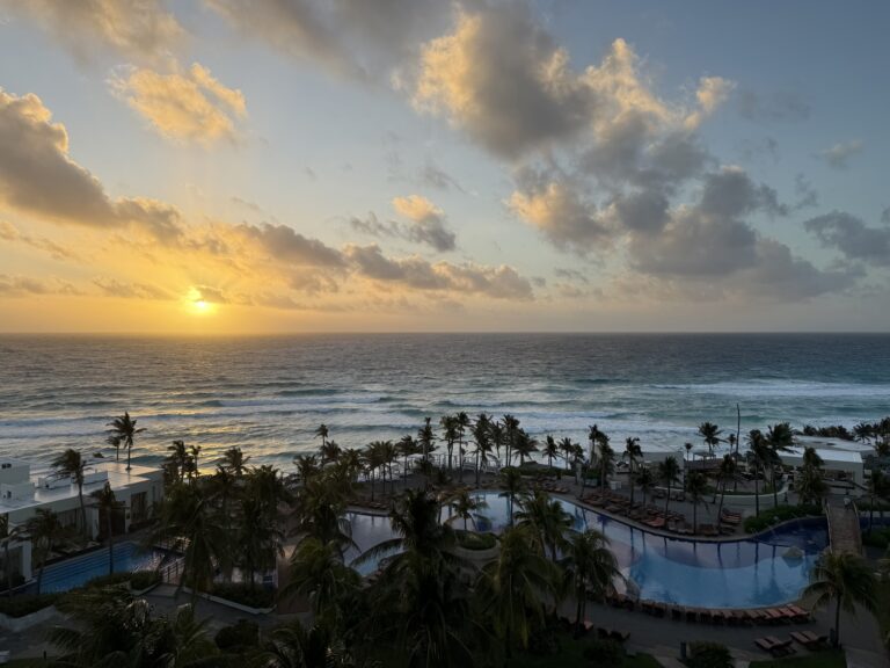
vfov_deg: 56.8
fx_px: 617
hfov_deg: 71.6
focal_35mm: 24
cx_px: 445
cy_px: 334
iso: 80
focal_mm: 6.76
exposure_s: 1/2299
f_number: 1.78
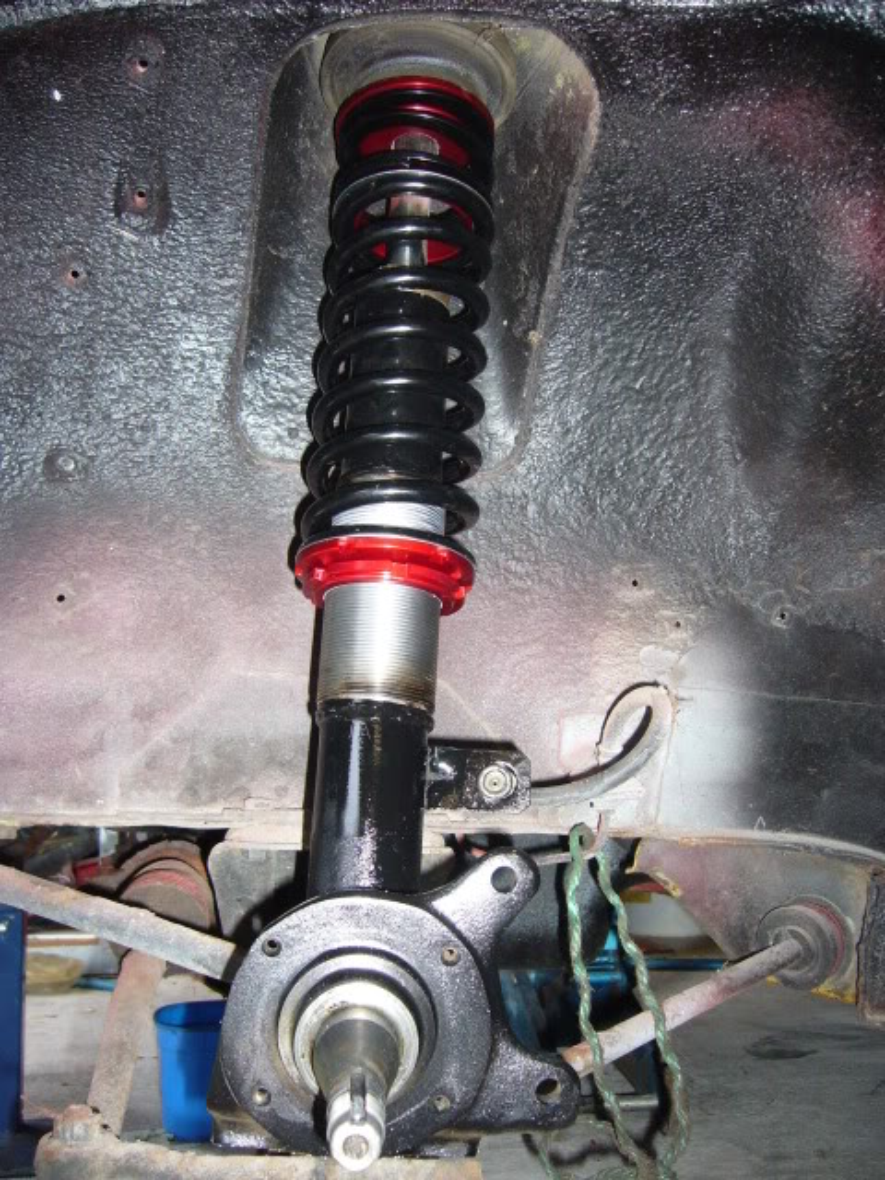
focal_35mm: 35
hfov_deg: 40.7
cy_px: 590
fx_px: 1193
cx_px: 442
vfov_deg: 52.6
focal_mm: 5.8
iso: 125
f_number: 2.8
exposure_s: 1/30
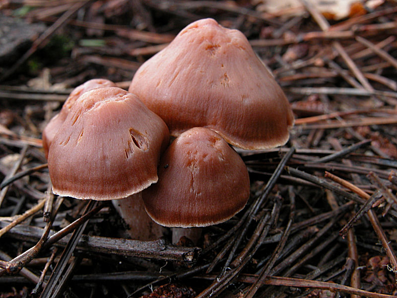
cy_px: 149
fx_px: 1009
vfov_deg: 16.8
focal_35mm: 88
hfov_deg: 22.3
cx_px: 198
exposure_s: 1/2.6
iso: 100
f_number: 7.9
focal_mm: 22.3
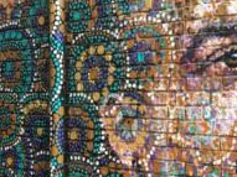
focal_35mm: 76
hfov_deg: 25.7
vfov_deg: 19.4
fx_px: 520
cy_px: 101
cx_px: 130
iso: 50
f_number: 2.2
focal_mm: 4.15
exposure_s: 1/33
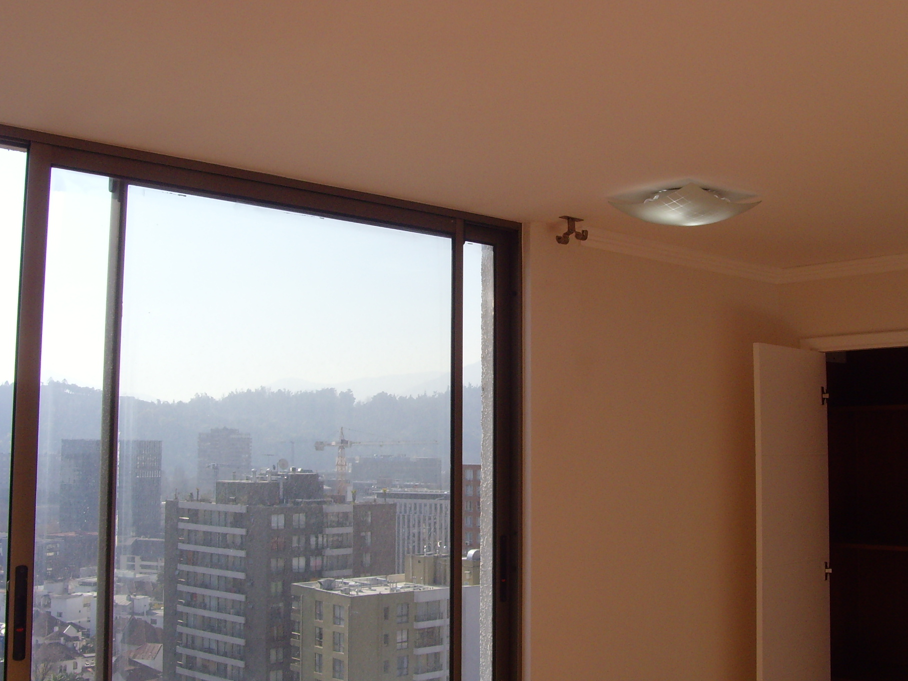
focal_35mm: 44
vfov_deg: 32.9
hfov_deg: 42.9
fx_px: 1154
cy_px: 341
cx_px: 464
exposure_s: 1/350
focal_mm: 6.6
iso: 100
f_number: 6.3
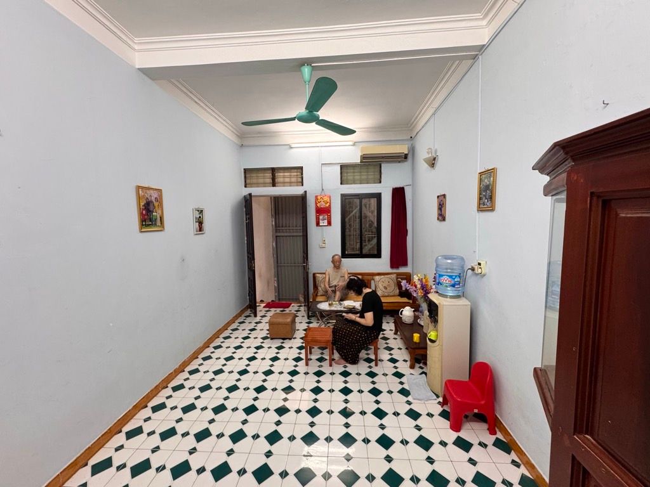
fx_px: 263
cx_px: 325
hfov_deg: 102.1
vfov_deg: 85.7
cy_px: 244
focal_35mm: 14
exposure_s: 1/50
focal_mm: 2.22
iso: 200
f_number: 2.2
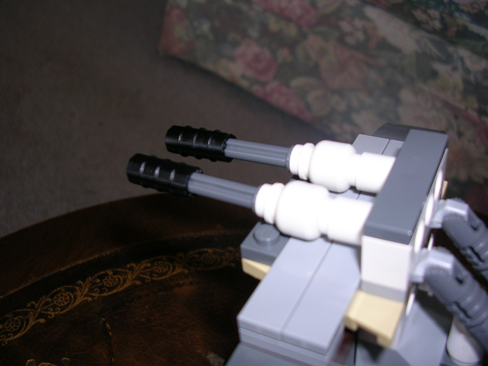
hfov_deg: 49.0
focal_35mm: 38
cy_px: 183
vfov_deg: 37.7
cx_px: 244
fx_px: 536
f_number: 2.8
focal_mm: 5.8
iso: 50
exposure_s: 1/60.1
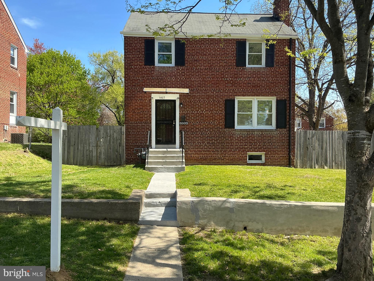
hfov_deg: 63.4
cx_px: 187
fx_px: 303
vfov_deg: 49.7
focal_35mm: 28
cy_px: 140
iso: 25
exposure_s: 1/842
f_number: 1.8
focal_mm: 3
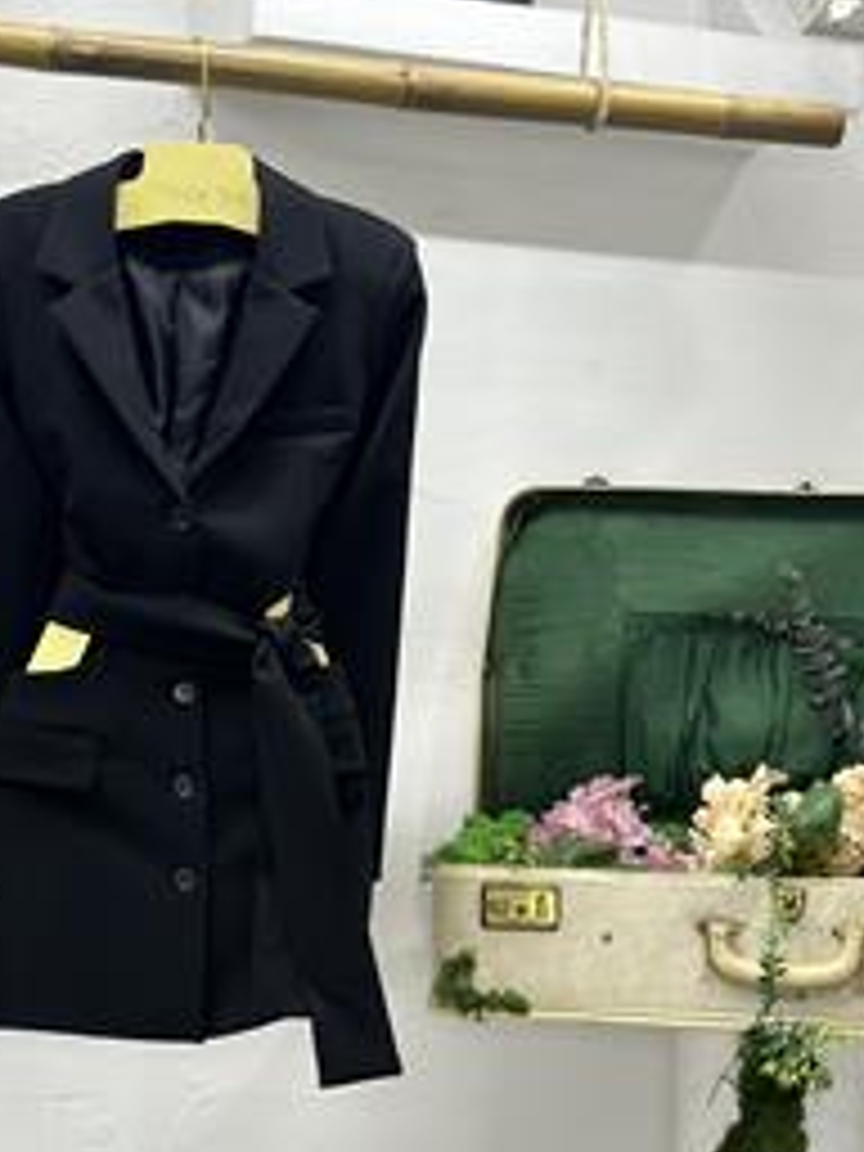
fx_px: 2496
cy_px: 828
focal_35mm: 75
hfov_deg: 19.6
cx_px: 315
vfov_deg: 25.7
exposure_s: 1/100
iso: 100
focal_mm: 6.86
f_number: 1.78
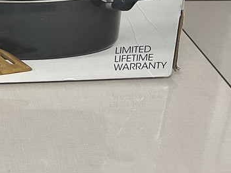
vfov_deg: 17.7
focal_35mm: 76
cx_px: -86
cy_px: -72
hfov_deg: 22.4
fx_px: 508
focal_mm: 5.7
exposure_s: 1/60
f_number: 1.5
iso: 125
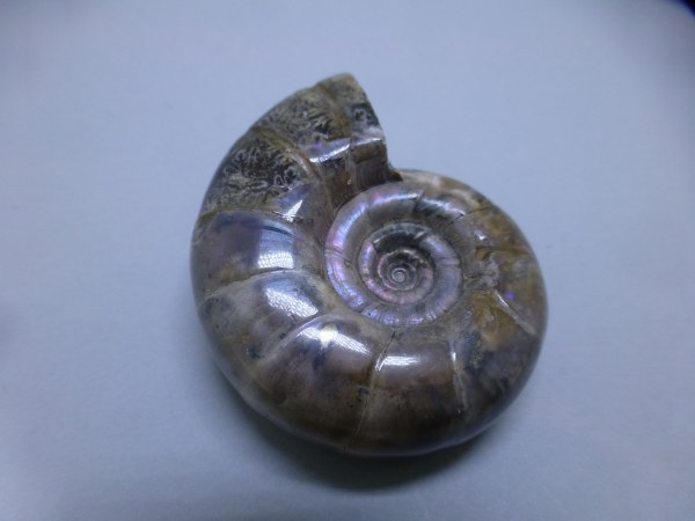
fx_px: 482
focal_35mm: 24
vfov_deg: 56.8
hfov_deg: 71.6
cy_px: 260
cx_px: 348
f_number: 3.3
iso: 125
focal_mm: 4.3
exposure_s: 1/60
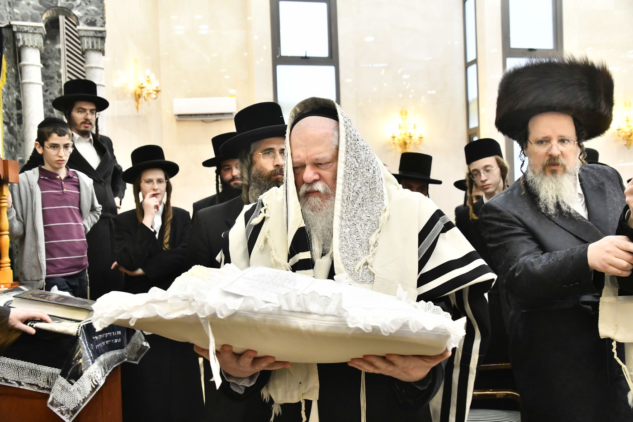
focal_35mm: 38
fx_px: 668
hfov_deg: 50.7
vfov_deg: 35.0
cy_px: 211
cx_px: 316
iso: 2500
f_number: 5.6
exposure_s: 1/200
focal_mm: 38
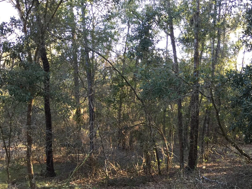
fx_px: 299
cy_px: 132
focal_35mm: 41
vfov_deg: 34.7
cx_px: 148
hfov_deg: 45.6
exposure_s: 1/40
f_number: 2.2
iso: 32
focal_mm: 4.15
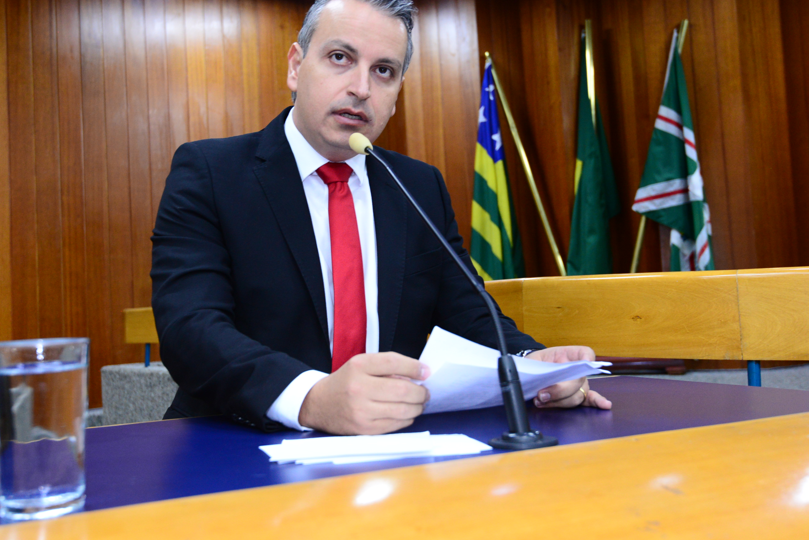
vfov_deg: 33.4
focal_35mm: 40
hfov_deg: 48.3
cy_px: 236
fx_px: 899
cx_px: 353
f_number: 5
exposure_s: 1/60
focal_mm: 35
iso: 2500
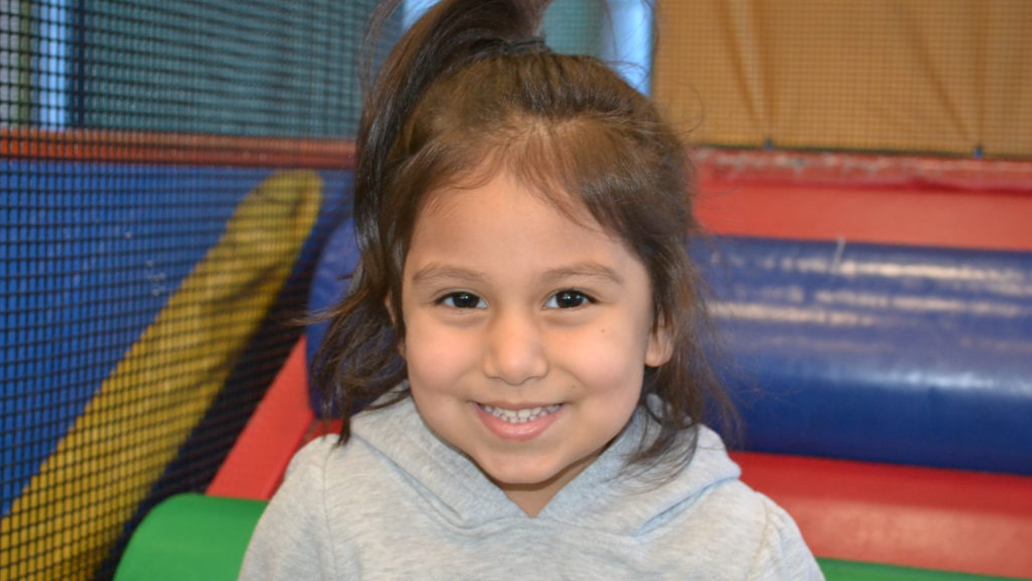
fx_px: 1724
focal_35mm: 63
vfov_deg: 19.1
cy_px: 281
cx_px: 516
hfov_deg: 33.3
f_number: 5.3
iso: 2000
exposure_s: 1/60
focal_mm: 40
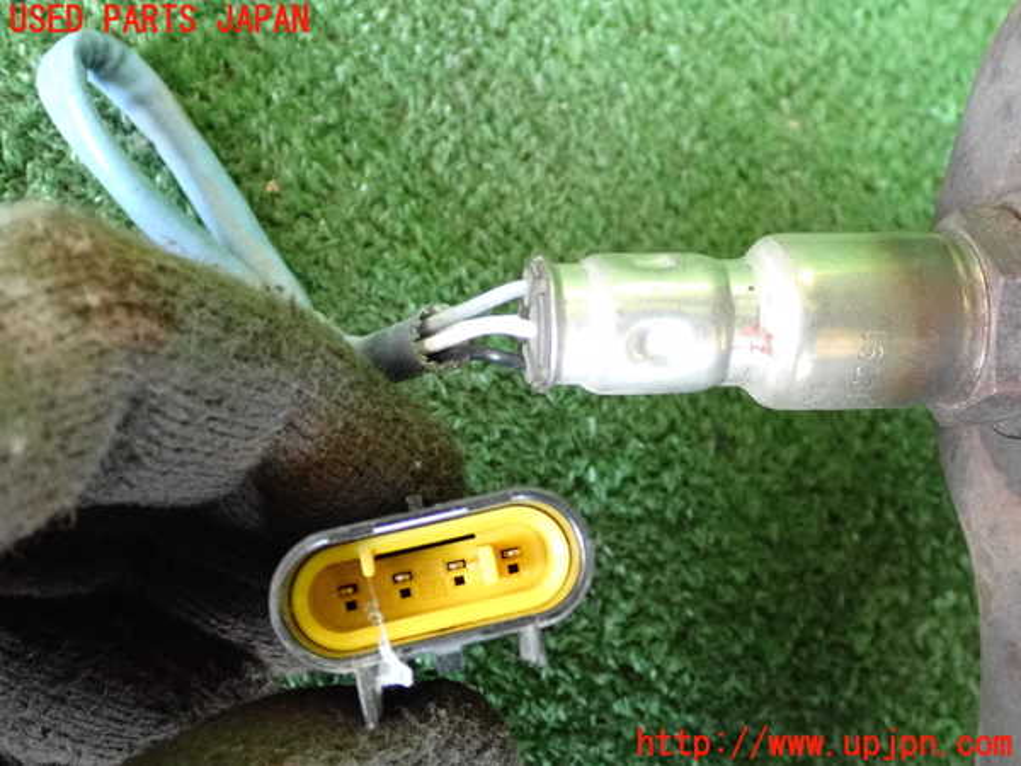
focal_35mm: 47
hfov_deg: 40.4
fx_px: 1386
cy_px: 383
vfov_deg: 30.9
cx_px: 510
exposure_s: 1/125
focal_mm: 8.4
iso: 2000
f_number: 3.1
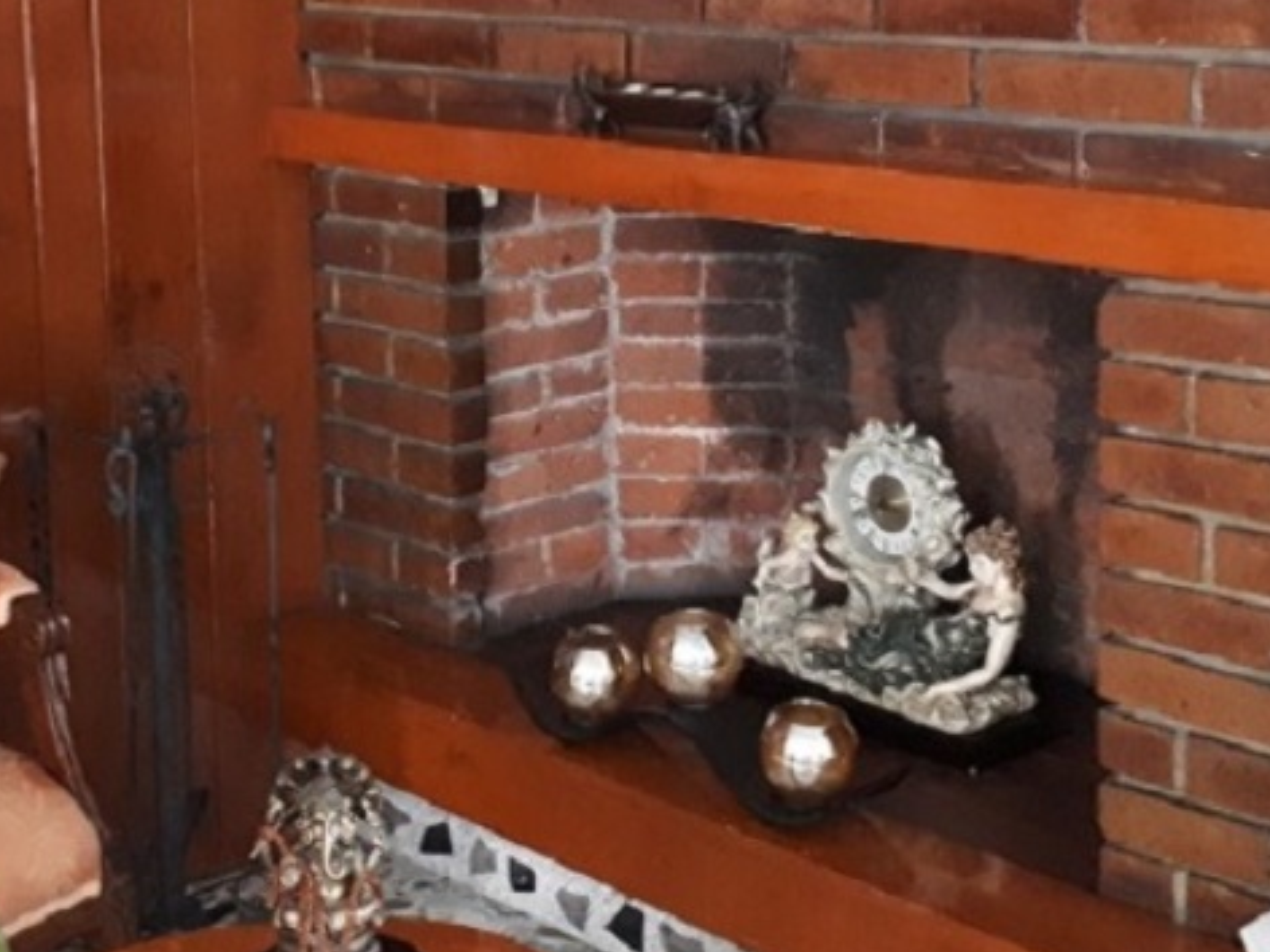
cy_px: 145
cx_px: 535
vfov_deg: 23.5
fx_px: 2238
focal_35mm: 61
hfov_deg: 31.6
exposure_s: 1/15
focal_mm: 3.6
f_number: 1.9
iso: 640
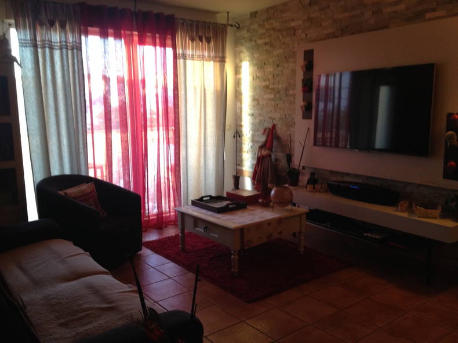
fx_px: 463
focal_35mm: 35
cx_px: 229
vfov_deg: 40.7
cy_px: 172
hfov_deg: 52.6
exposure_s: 1/20
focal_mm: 4.28
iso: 125
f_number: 2.4
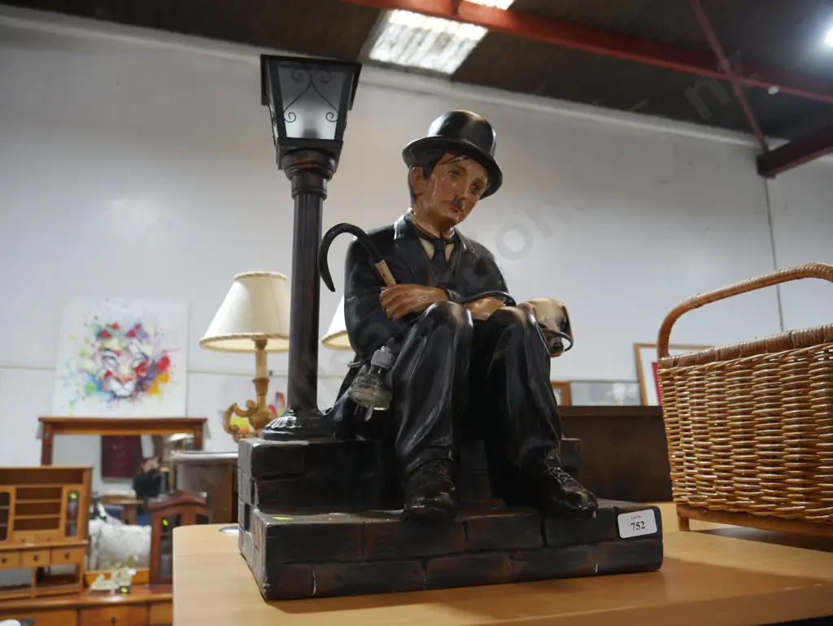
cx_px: 416
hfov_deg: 59.9
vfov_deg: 46.8
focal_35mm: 30
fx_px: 722
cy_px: 313
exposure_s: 1/60
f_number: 4
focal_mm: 15
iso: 640
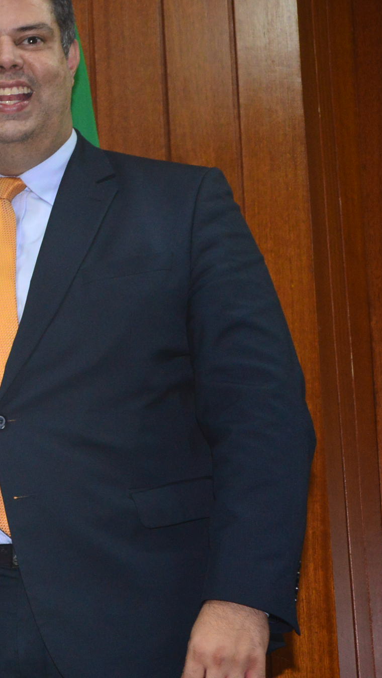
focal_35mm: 112
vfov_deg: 19.1
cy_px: 343
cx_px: -354
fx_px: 2017
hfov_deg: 10.1
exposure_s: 1/60
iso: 2000
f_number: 7.1
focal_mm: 48
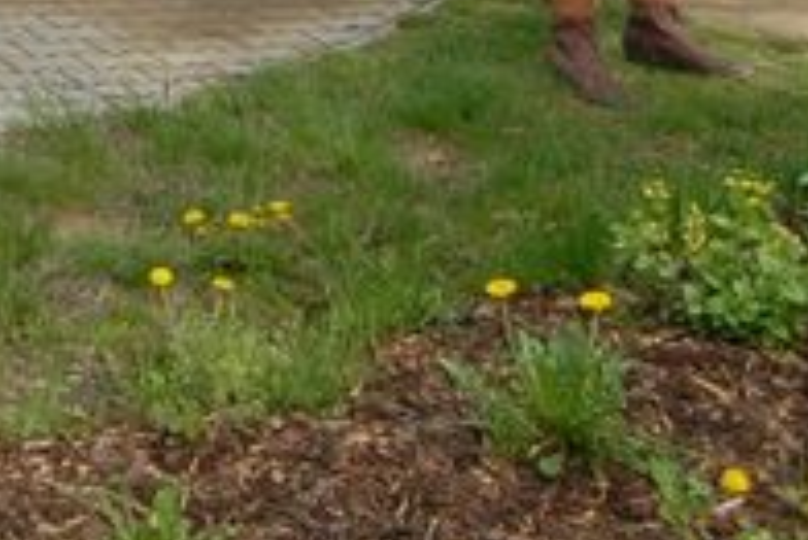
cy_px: -703
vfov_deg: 10.3
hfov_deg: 15.9
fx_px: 2642
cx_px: -433
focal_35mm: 118
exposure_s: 1/320
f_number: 7.1
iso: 200
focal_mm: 15
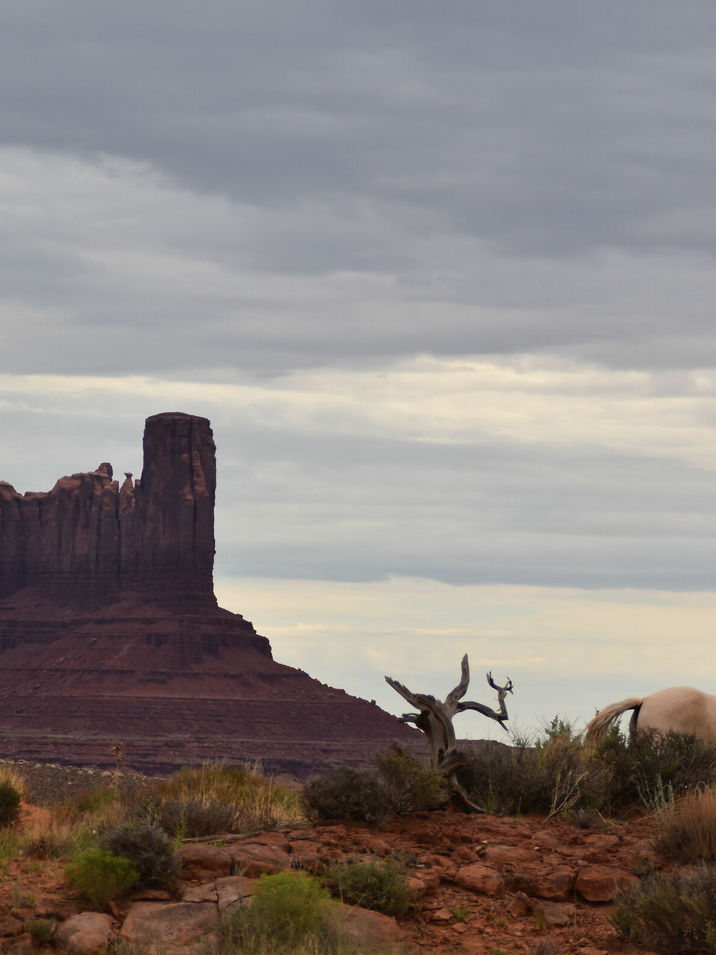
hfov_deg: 6.8
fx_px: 5985
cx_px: 577
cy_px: 477
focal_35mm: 217
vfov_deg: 9.1
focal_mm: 100
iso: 200
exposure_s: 1/640
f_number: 6.3
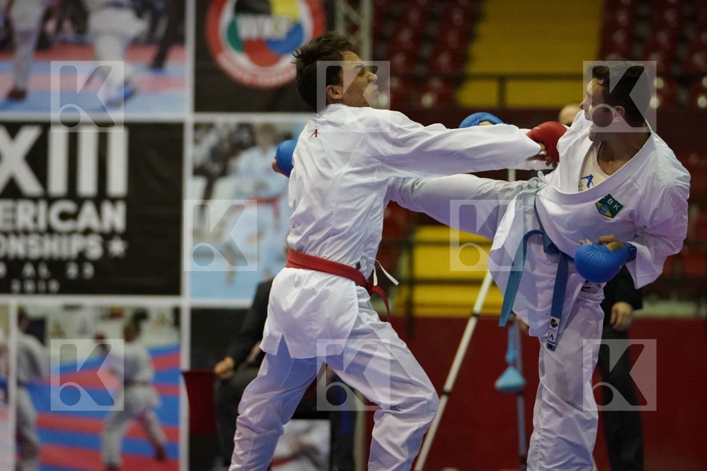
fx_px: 3554
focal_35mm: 181
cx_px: 354
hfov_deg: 11.4
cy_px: 236
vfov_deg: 7.6
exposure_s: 1/800
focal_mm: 121
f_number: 2.8
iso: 6400
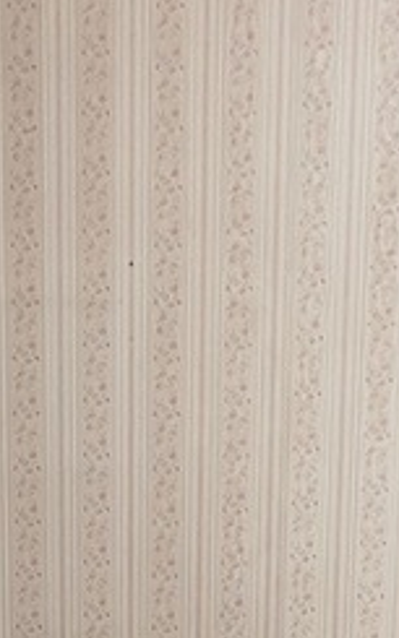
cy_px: 1089
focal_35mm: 117
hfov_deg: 11.2
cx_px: 86
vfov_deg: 15.7
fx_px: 2037
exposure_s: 1/60
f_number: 1.6
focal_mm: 5.1
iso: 125
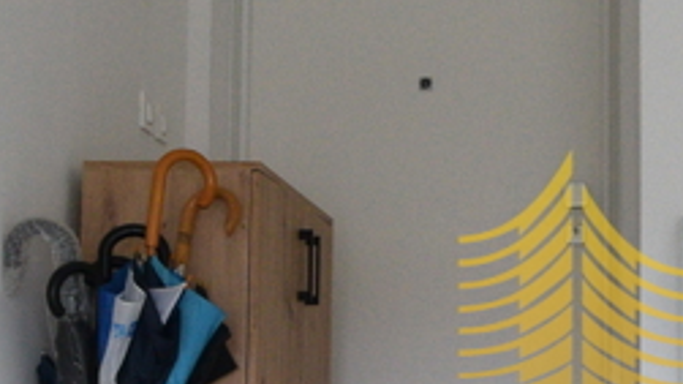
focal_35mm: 75
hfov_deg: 27.5
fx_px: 1358
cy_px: 332
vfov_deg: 15.9
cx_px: 577
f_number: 11
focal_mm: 10
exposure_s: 1/30
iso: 1100
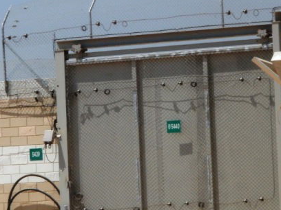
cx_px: 125
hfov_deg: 6.8
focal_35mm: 292
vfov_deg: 5.1
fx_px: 2370
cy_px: 130
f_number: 8.6
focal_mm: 26
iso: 100
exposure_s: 1/500
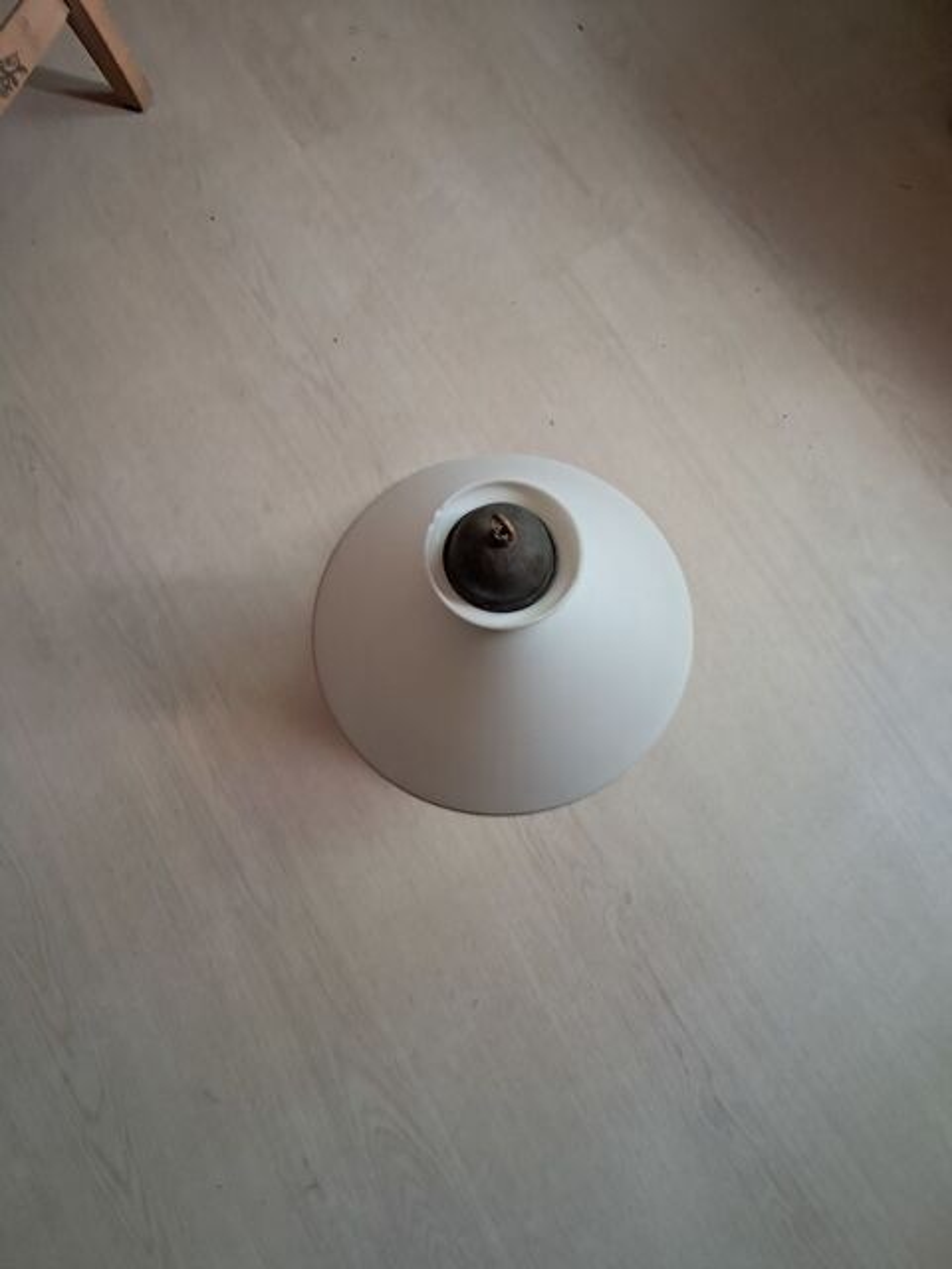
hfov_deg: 51.4
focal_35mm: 27
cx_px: 476
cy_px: 634
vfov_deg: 65.3
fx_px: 990
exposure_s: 1/50
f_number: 1.8
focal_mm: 4
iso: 320
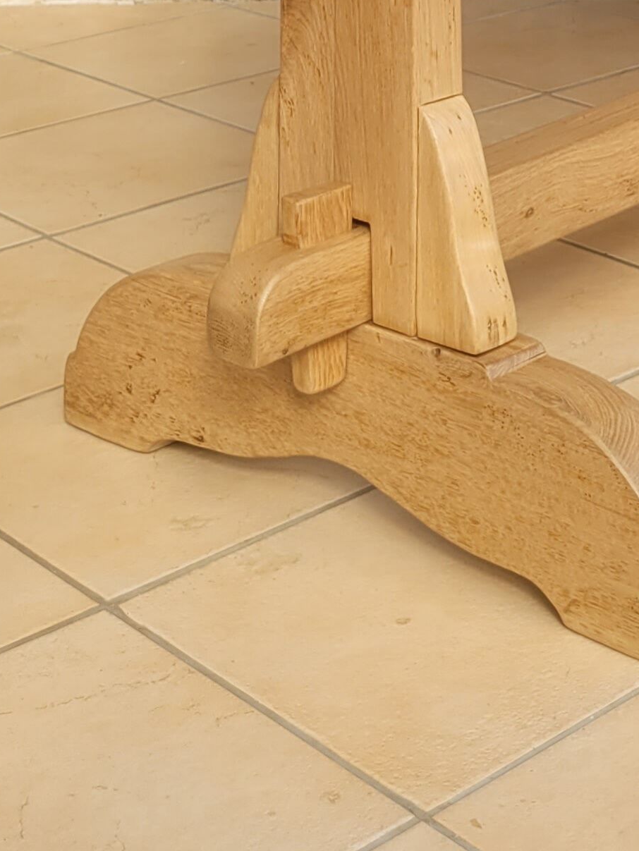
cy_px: -390
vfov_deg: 20.7
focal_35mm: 82
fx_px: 2017
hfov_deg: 17.6
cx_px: 636
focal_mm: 5.4
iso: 40
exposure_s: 1/667
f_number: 1.8
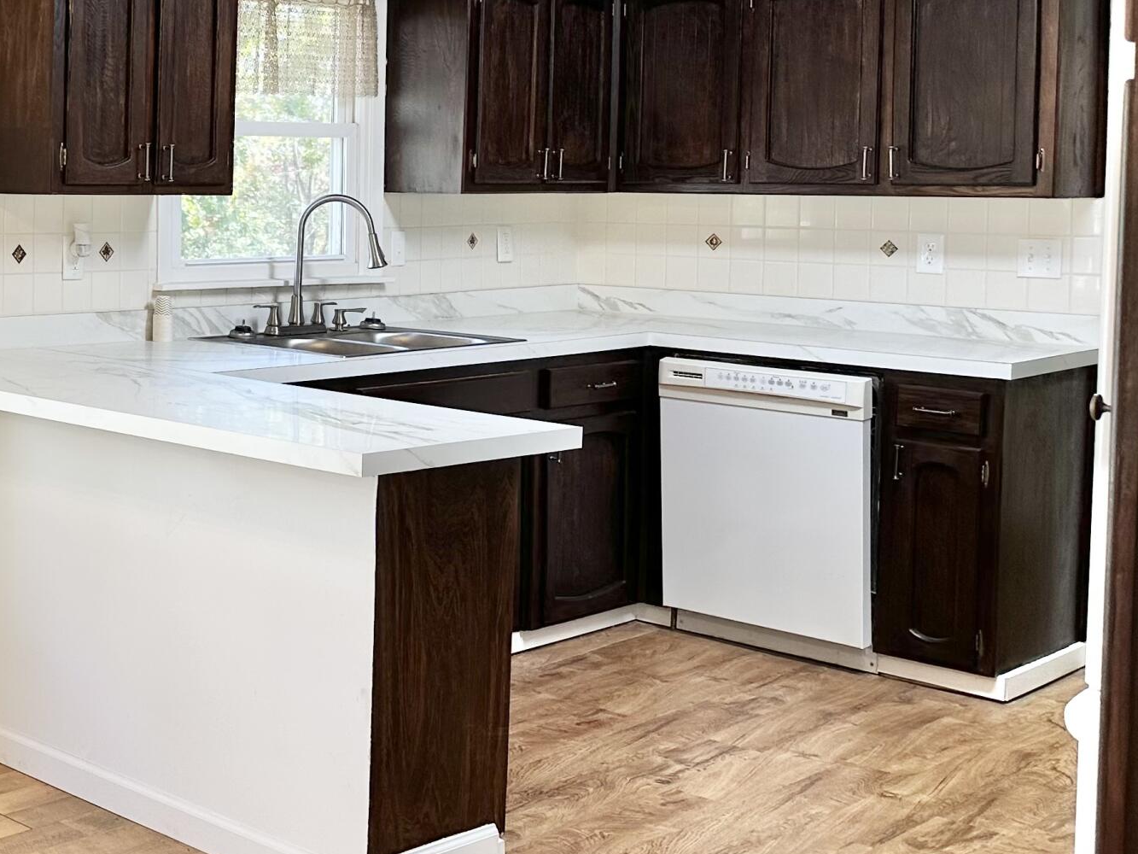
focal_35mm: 54
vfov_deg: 26.8
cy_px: 249
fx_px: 1775
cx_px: -115
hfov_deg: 31.5
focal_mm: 6.86
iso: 64
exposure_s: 1/142
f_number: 1.78
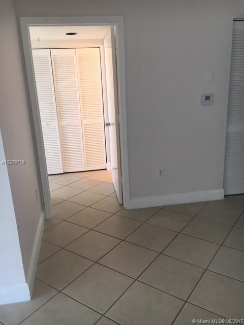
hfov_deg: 48.2
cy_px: 162
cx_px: 122
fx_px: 273
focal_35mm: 29
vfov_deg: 61.7
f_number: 2.2
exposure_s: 1/30
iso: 50
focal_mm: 4.15
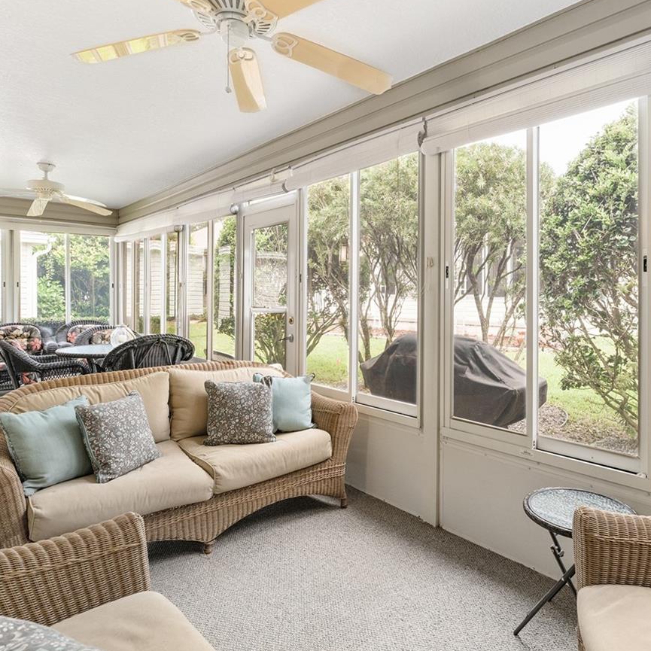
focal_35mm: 22
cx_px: 397
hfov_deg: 68.8
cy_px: 297
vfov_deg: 69.5
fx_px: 468
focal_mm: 14
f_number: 8
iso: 320
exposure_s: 1/6
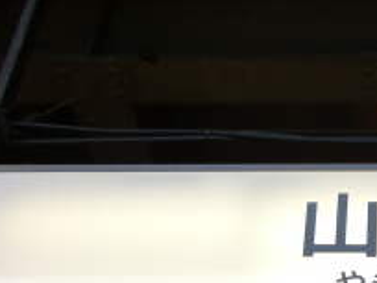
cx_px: 405
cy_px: 202
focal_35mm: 88
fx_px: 958
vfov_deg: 16.7
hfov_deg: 21.2
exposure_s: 1/60
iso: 125
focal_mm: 4.9
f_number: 2.6
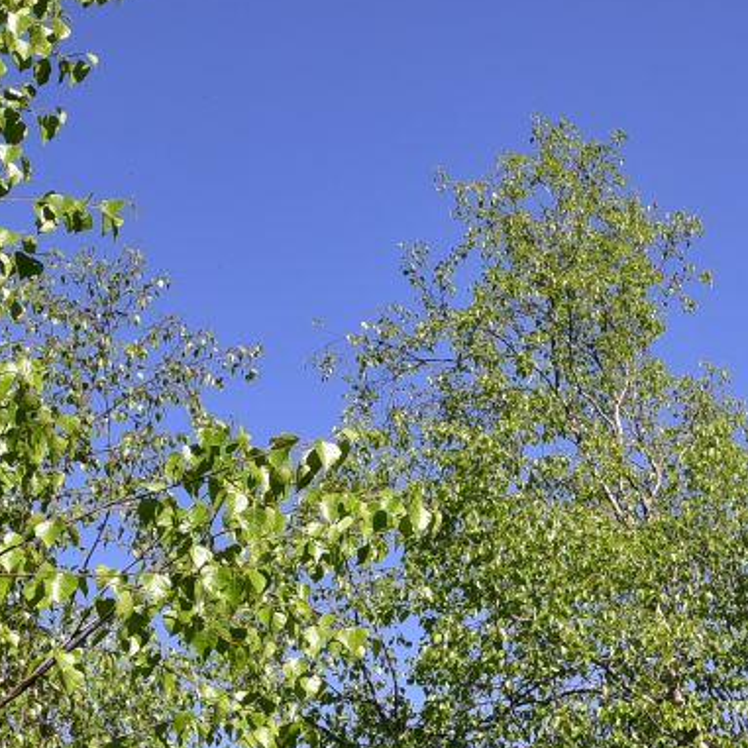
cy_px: 806
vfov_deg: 11.9
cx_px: 960
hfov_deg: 11.7
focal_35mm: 145
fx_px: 3545
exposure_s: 1/320
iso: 400
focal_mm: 50
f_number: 11
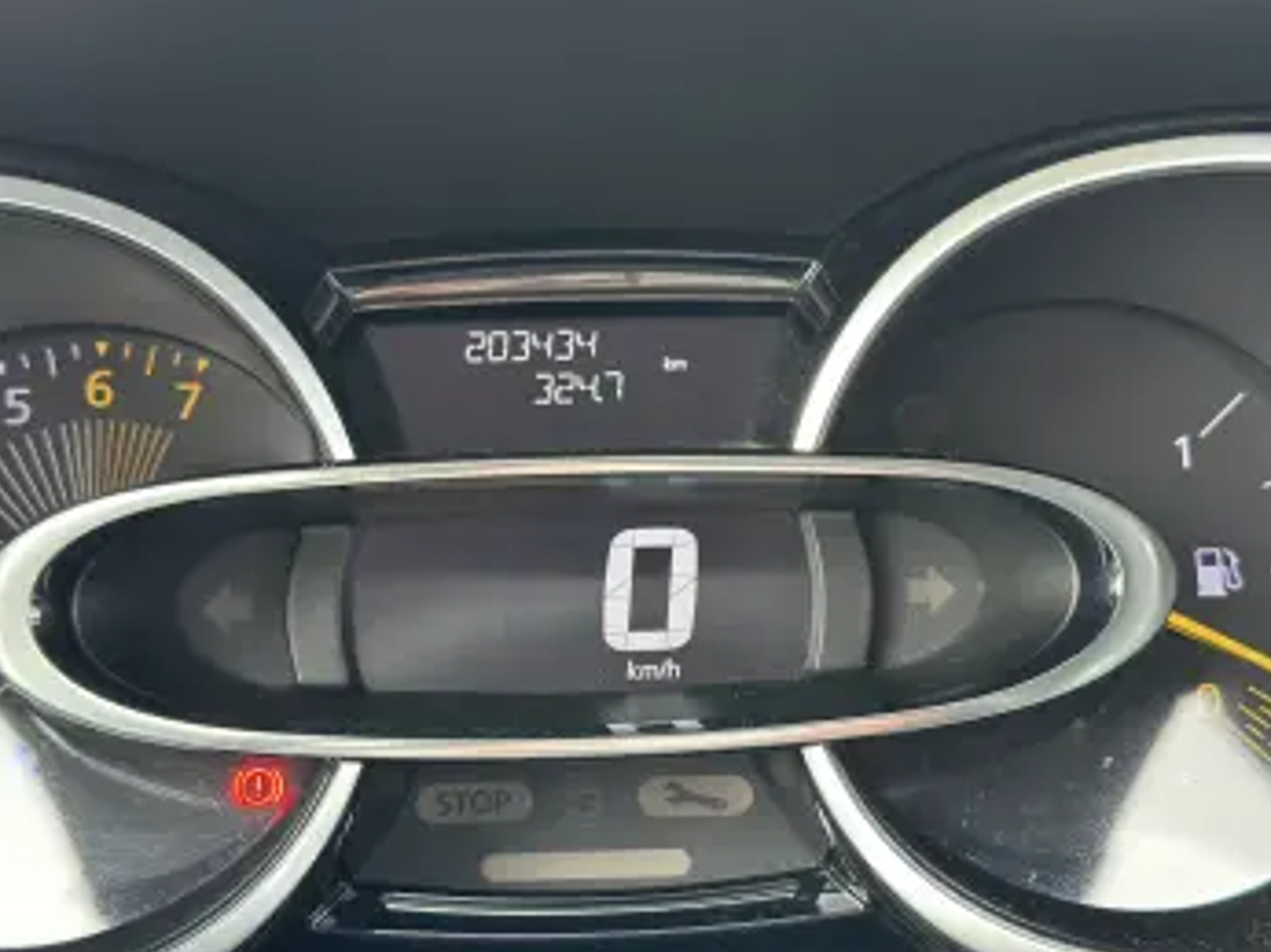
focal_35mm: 50
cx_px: 639
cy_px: 489
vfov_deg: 29.1
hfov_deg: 38.2
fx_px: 1835
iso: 200
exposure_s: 1/60
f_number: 1.78
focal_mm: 6.86
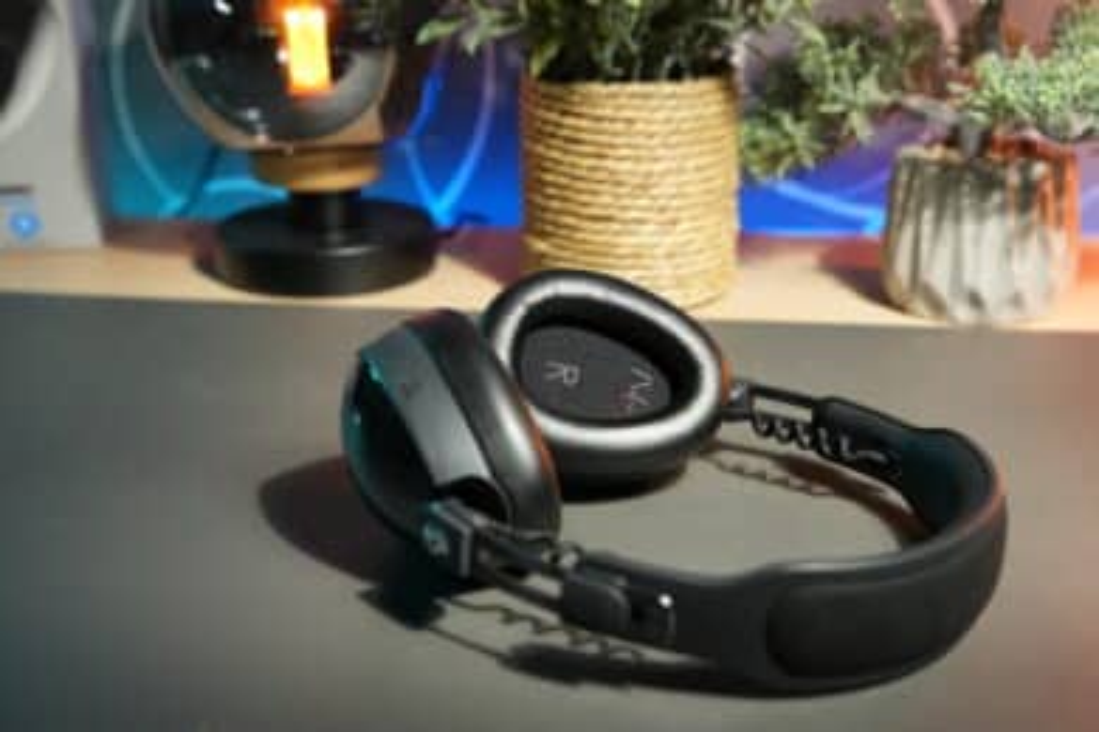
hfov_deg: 40.6
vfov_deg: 27.7
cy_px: 366
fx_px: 1487
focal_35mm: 49
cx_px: 550
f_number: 5
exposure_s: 1/50
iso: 400
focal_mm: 48.7
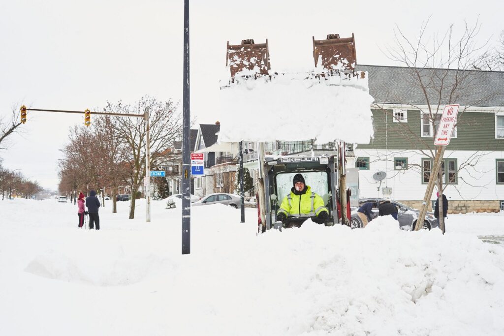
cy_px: 168
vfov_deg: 27.0
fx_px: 700
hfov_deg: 39.6
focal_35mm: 50
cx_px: 252
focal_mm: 50
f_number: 7.1
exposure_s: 1/60
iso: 80
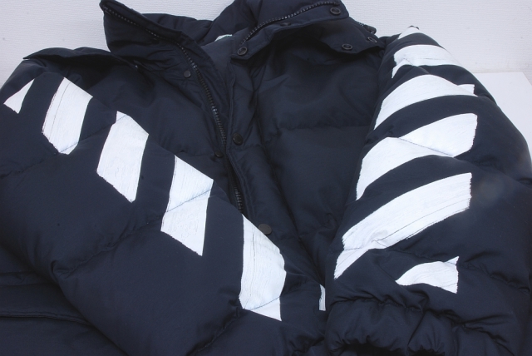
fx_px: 688
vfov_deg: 29.0
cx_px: 266
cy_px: 178
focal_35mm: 46
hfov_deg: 42.3
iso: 200
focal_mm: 31
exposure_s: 1.5
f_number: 16
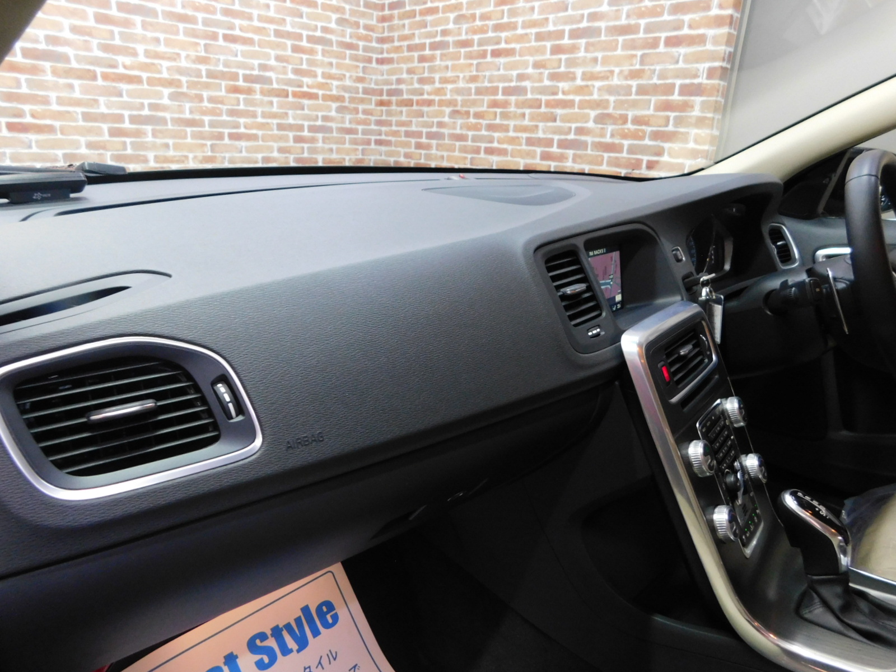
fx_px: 595
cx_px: 448
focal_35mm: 23
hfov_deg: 73.9
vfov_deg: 58.9
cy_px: 336
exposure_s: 1/20
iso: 400
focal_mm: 4
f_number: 3
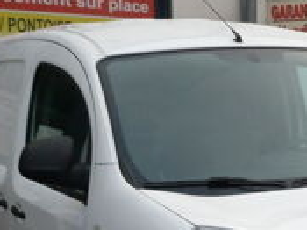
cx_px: 233
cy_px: 225
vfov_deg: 15.1
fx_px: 851
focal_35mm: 96
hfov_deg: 20.3
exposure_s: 1/50
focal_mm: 5.8
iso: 100
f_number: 2.8
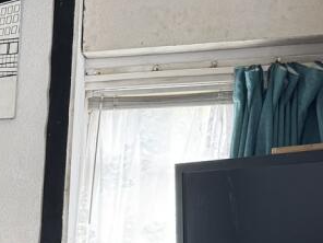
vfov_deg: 17.1
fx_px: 774
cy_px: 274
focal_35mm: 83
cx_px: -183
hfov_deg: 19.9
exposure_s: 1/74
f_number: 1.78
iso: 200
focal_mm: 6.76
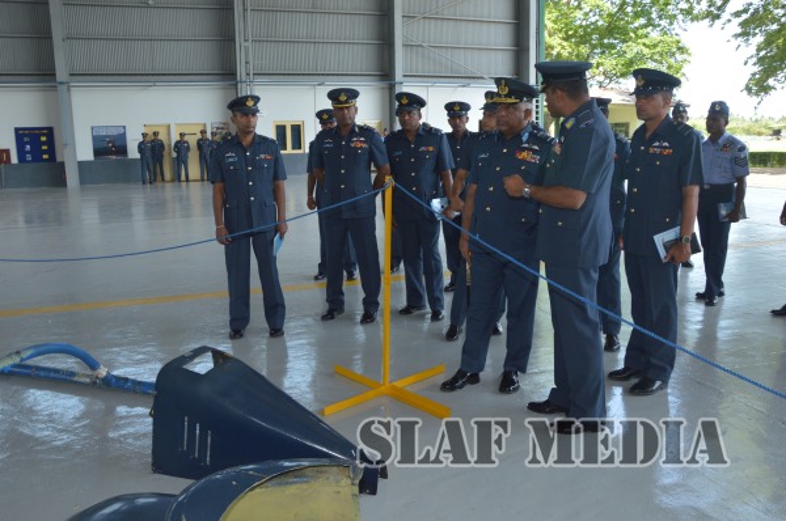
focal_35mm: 27
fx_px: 589
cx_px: 393
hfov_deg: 67.5
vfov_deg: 47.8
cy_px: 260
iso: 200
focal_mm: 18
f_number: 6.3
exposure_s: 1/60
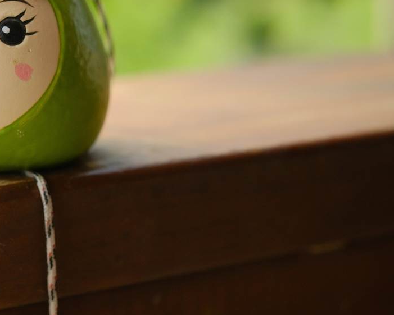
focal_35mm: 106
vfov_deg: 14.4
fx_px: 1236
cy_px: 61
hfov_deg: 17.0
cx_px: -130
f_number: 2
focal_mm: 27
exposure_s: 1/2200
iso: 400
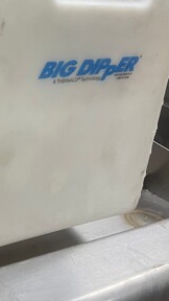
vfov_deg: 34.3
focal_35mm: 60
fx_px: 478
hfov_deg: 17.0
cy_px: 80
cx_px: -123
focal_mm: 5.1
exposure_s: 1/60
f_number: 1.6
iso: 125
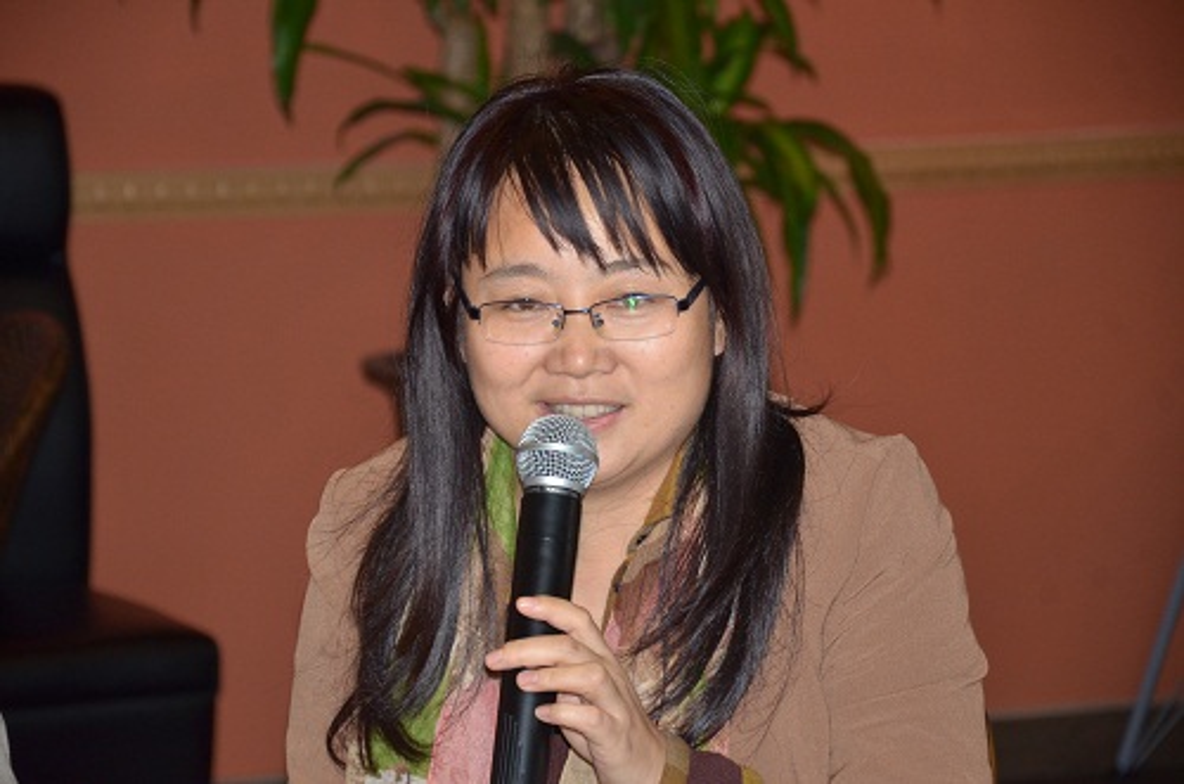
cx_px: 592
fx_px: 5168
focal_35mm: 158
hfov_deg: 13.1
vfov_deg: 8.7
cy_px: 392
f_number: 5.6
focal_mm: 105
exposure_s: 1/60
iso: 800
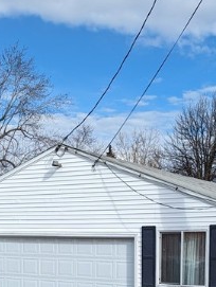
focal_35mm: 68
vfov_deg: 26.7
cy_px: 299
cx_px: 141
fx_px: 564
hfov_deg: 21.6
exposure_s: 1/2058
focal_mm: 6.81
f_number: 1.85
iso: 50
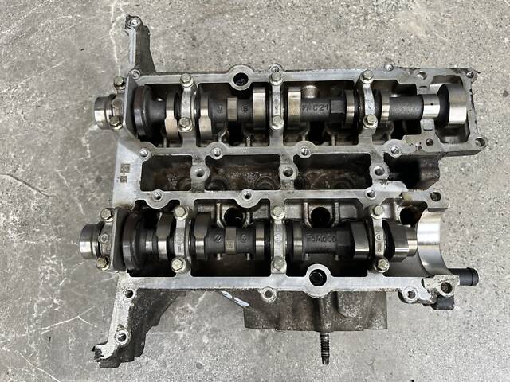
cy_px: 191
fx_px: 383
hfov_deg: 67.3
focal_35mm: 26
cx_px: 255
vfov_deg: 53.1
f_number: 1.6
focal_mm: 5.1
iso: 64
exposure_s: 1/122
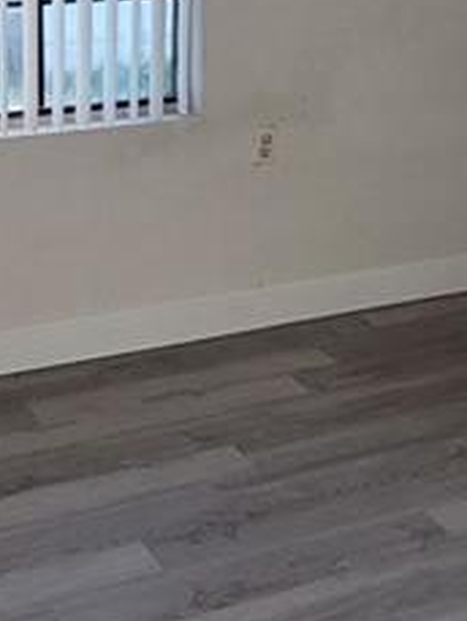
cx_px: 168
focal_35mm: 68
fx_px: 1222
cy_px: 157
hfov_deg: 21.6
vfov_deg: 28.1
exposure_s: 1/120
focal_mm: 2.2
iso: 80
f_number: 2.2
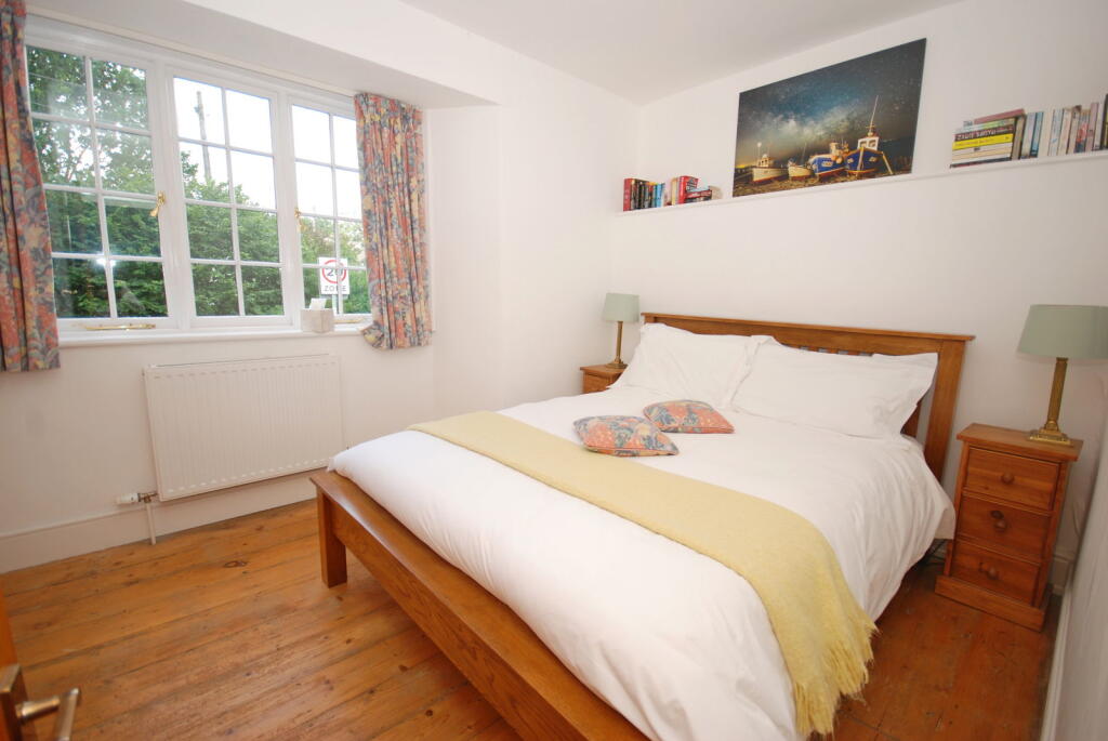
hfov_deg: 100.3
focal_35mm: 15
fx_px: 462
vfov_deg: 77.5
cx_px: 554
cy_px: 370
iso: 160
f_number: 4
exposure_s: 1/60
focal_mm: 10
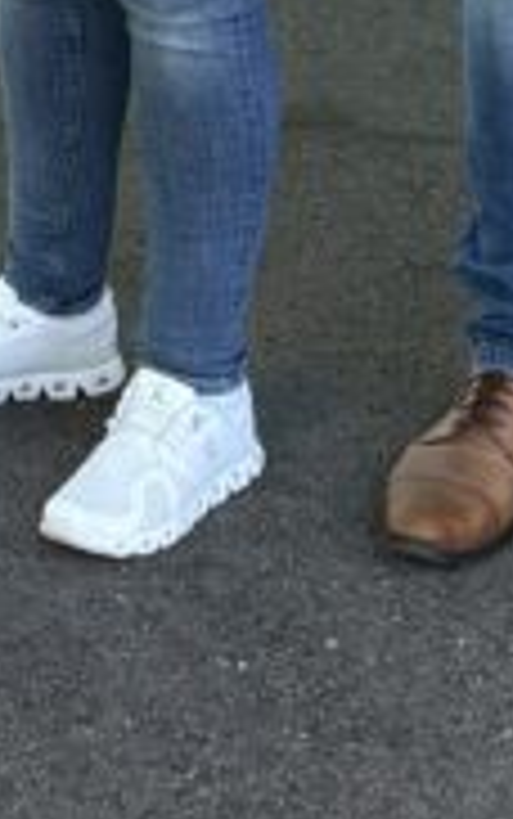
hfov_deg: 8.4
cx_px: 50
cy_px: -958
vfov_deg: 11.7
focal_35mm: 155
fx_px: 3462
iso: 64
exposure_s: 1/1099
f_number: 1.6
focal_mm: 5.96
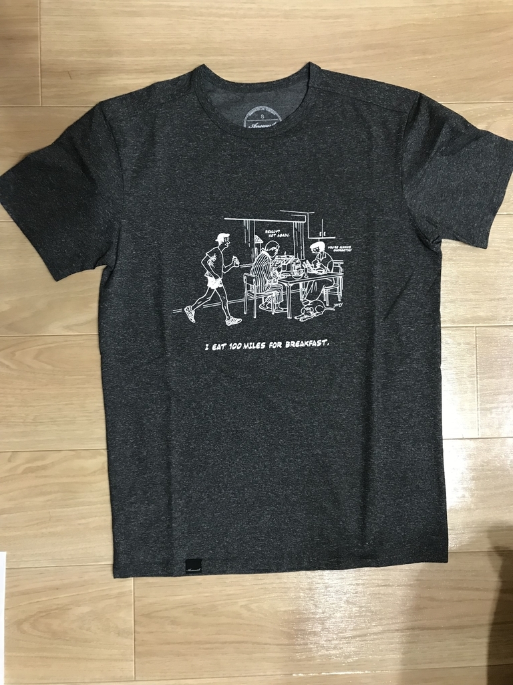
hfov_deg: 49.7
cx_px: 256
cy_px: 342
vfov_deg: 63.4
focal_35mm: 28
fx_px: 553
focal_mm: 3.99
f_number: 1.8
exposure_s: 1/17
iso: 80
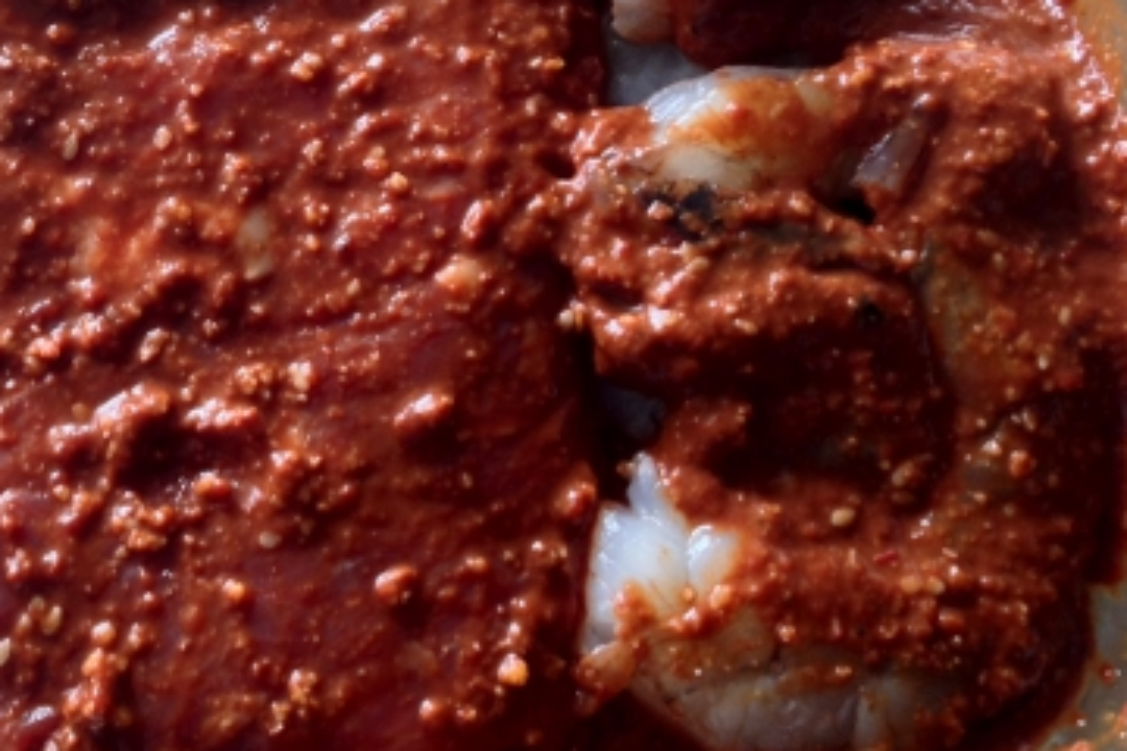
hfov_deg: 32.3
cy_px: 94
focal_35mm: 61
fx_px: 1909
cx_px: 294
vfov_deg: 21.8
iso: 50
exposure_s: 1/40
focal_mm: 4.12
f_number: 2.4
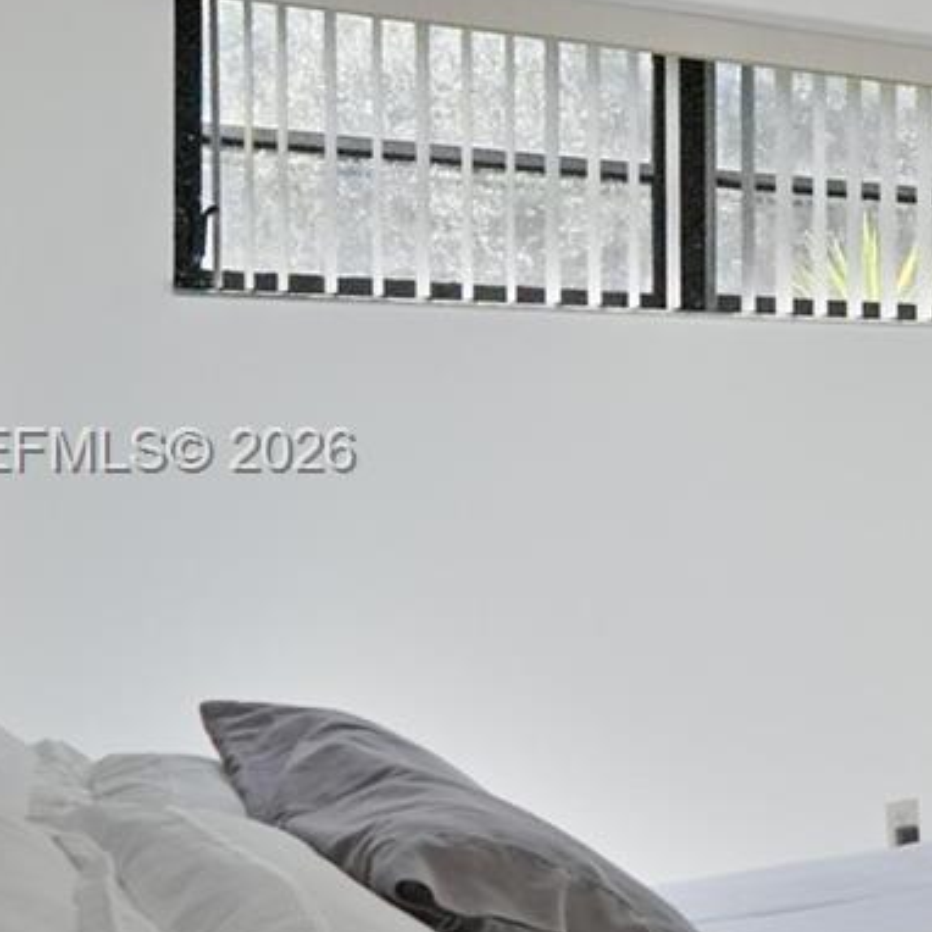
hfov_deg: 22.2
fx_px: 1736
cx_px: 1547
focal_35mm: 57
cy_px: 454
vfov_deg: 30.0
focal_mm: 16
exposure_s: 1/400
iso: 3200
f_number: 9
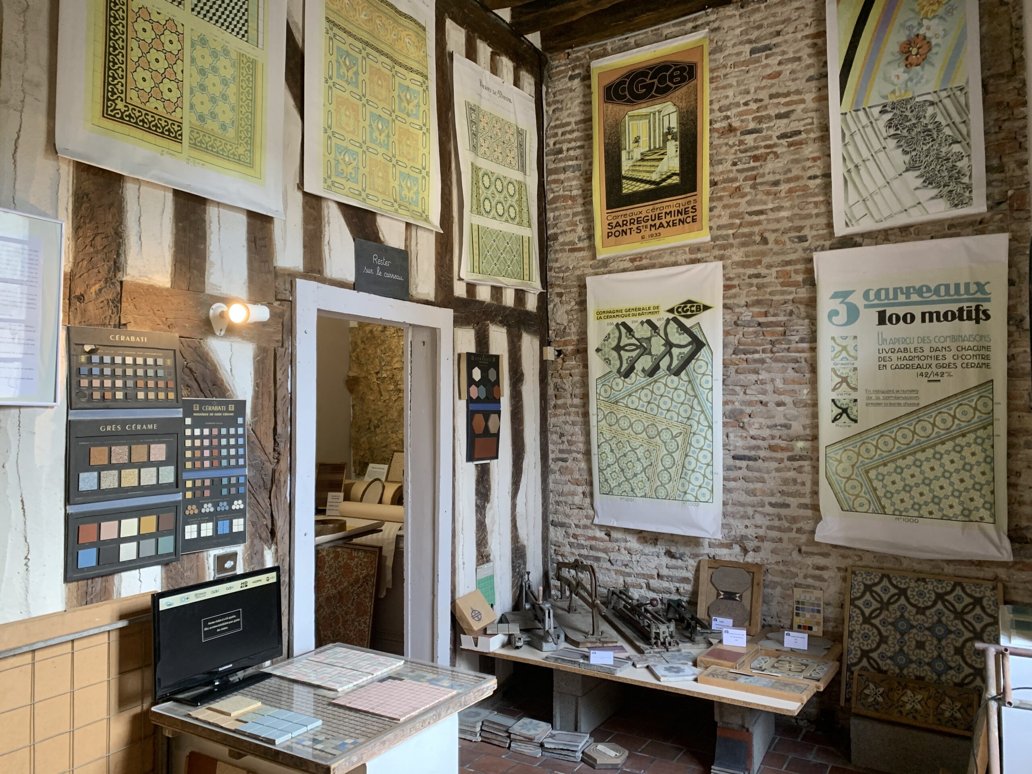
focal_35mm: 26
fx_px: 775
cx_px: 516
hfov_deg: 67.3
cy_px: 387
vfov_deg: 53.1
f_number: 1.8
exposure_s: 1/60
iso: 125
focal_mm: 4.25
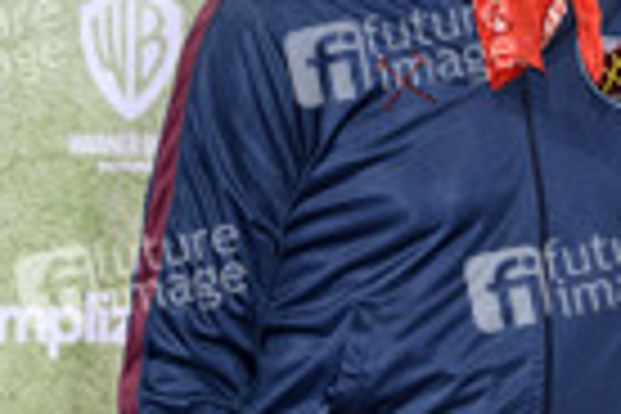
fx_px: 5537
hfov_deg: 6.3
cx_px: 911
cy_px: 166
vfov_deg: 4.3
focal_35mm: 321
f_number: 5.6
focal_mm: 98
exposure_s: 1/250
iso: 640
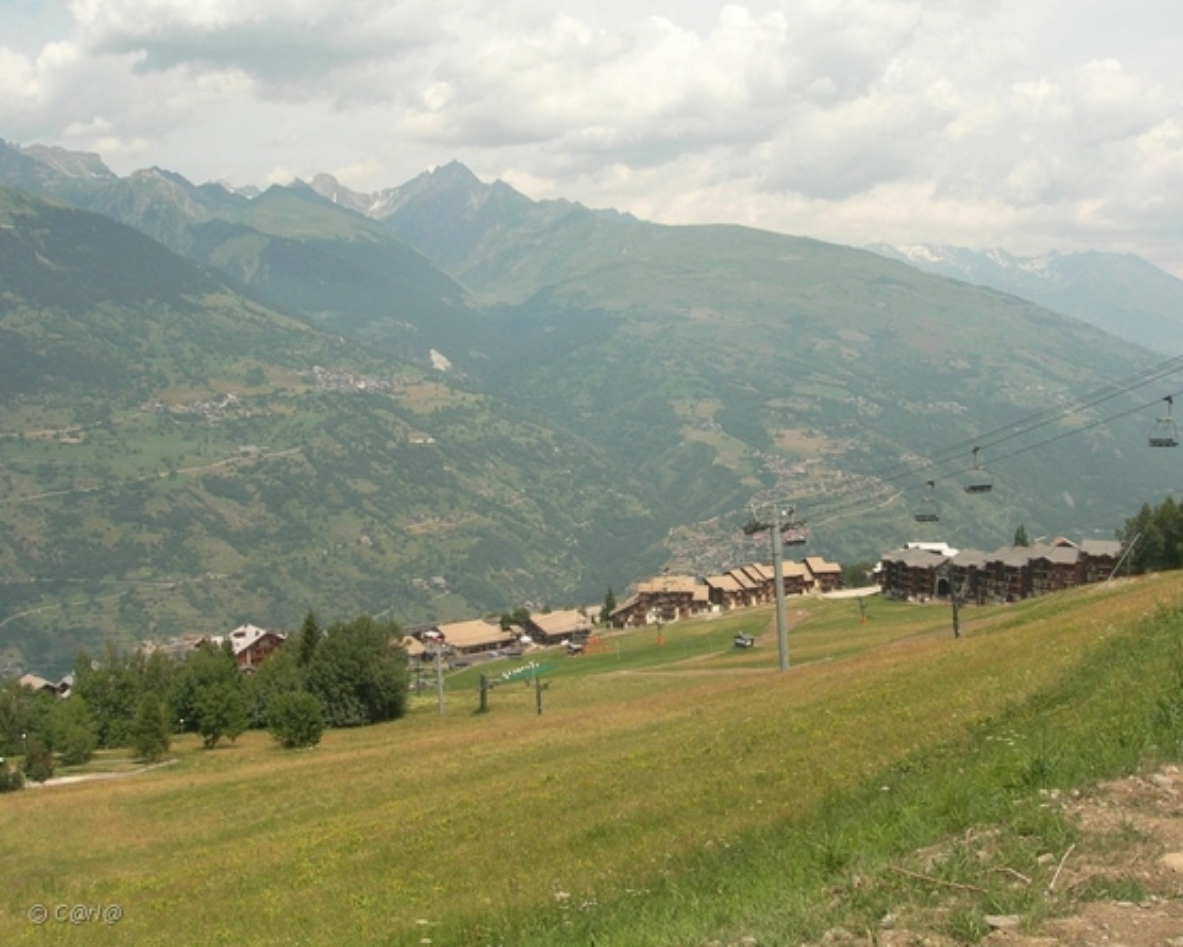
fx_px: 1401
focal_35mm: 40
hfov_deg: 45.8
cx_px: 634
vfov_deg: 37.3
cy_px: 472
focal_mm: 7.8
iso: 50
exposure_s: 1/446
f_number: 4.8
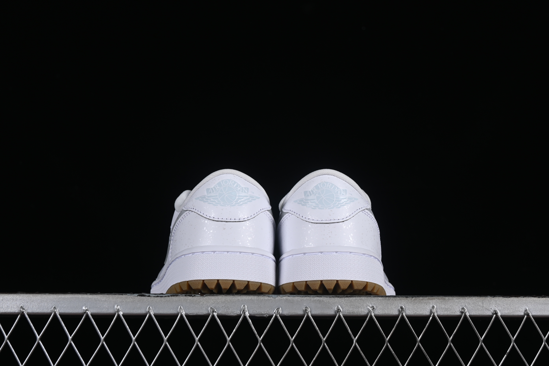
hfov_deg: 27.0
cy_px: 183
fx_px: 1144
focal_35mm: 75
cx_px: 274
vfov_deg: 18.2
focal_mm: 50
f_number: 8
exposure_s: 1/125
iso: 160
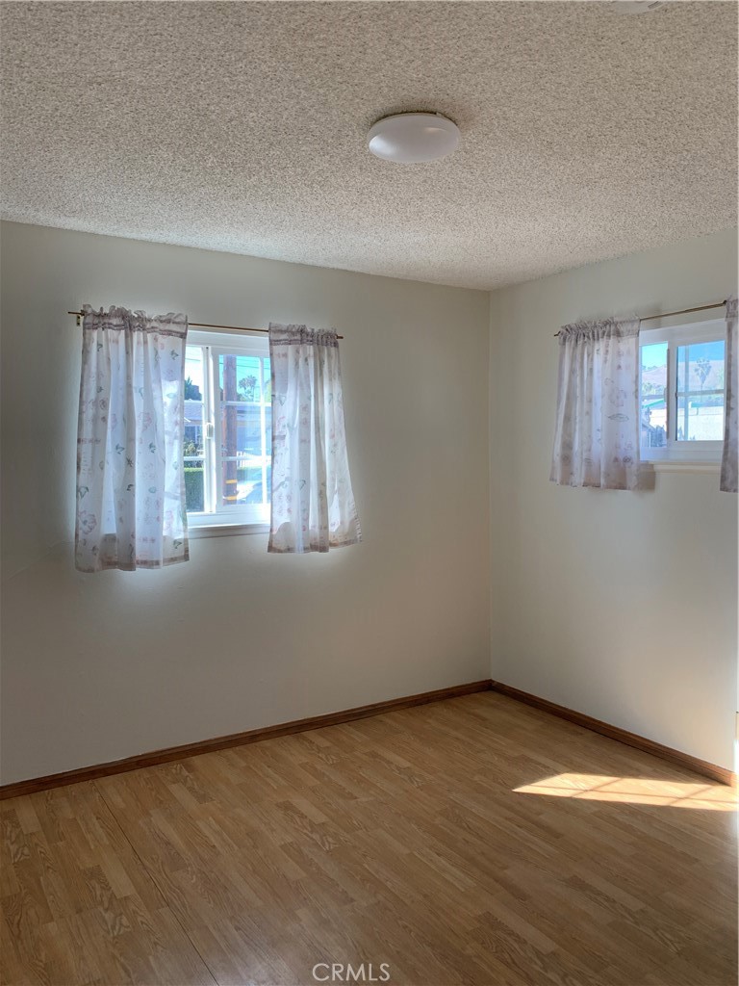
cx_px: 370
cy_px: 493
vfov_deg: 67.3
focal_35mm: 26
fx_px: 740
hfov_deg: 53.1
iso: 32
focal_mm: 4.25
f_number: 1.8
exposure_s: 1/122
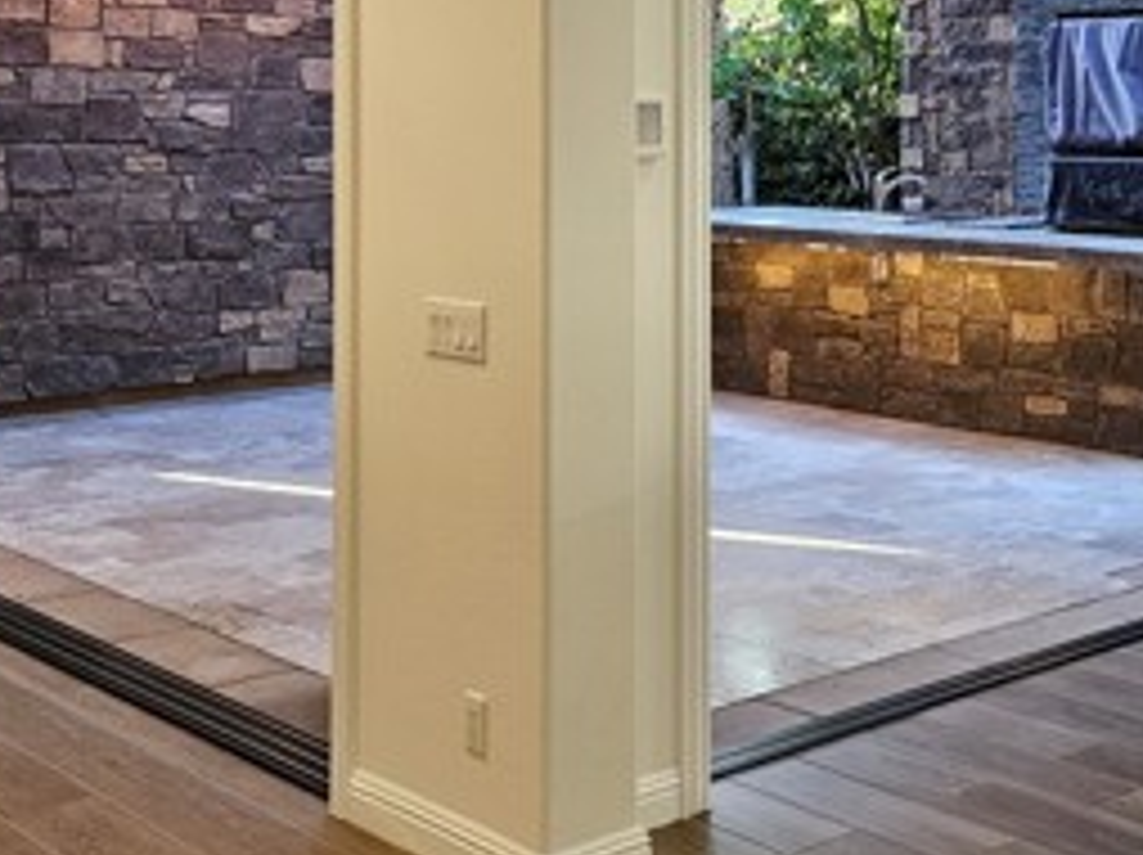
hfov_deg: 32.6
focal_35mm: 58
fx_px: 1913
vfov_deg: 24.5
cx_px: 868
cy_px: 99
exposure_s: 1/120
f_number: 1.8
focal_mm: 5.4
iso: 200
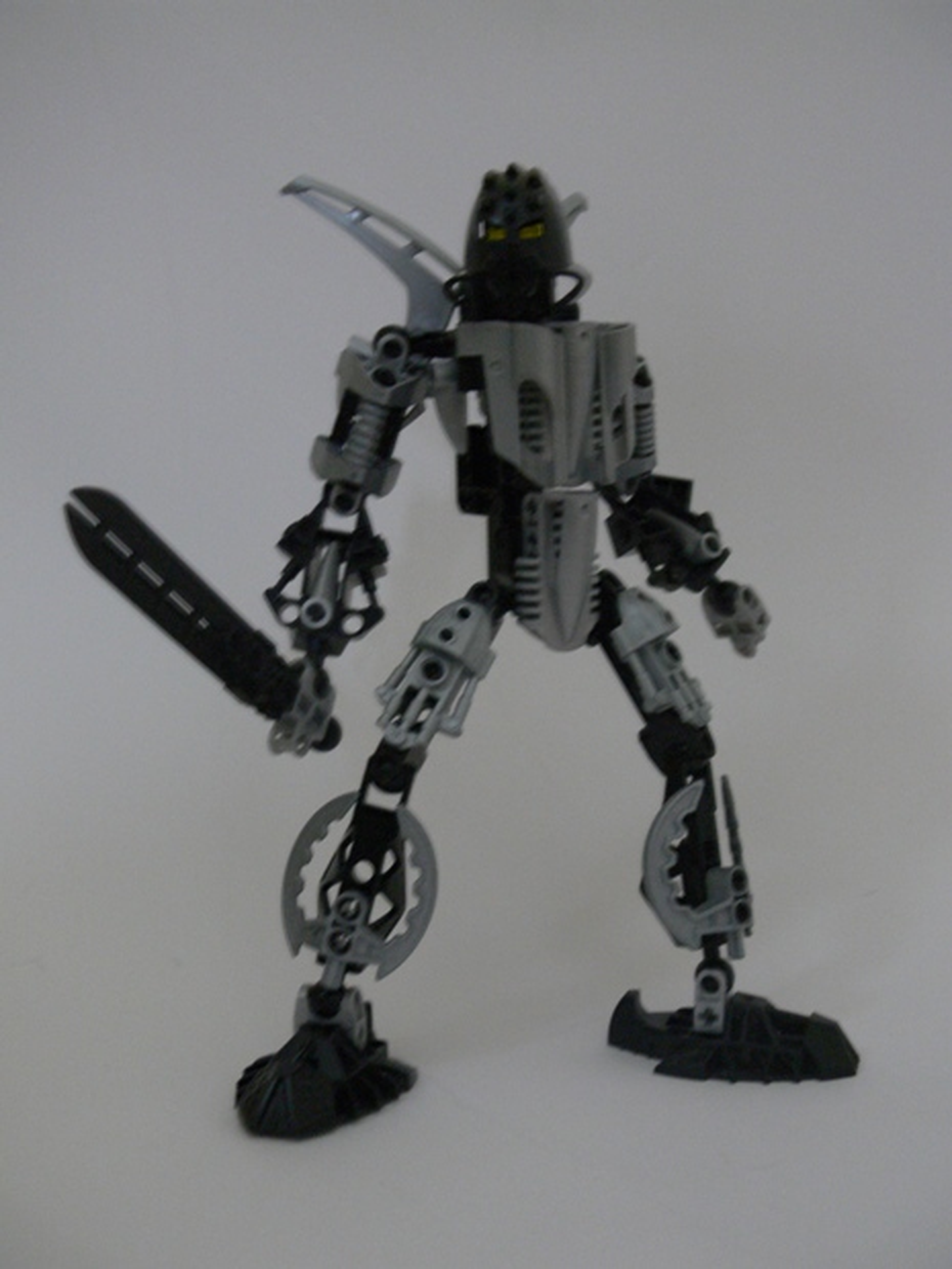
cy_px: 634
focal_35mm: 39
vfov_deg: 47.9
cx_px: 476
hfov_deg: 36.8
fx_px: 1430
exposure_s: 1/4
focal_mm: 8.2
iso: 200
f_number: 2.8
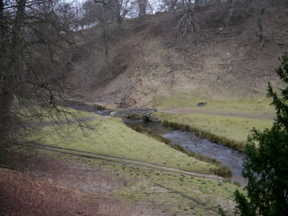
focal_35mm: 52
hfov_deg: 36.8
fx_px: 433
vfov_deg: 28.0
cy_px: 108
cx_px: 144
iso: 160
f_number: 4.7
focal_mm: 26
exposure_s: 1/60
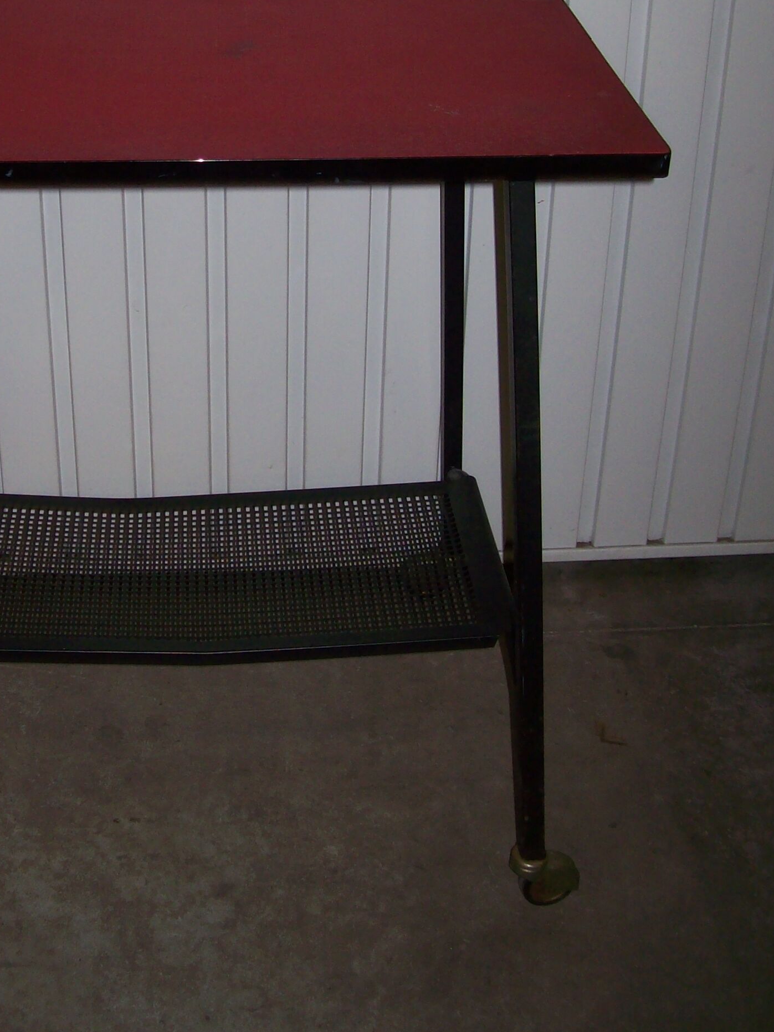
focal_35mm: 55
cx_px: 214
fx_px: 1640
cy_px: 274
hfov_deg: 26.3
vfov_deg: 34.3
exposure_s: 1/64
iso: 80
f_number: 2.7
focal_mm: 6
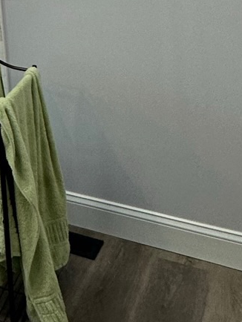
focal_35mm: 66
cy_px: -111
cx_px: -194
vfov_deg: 24.9
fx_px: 615
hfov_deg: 17.8
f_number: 2.2
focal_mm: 2.22
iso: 100
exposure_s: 1/120
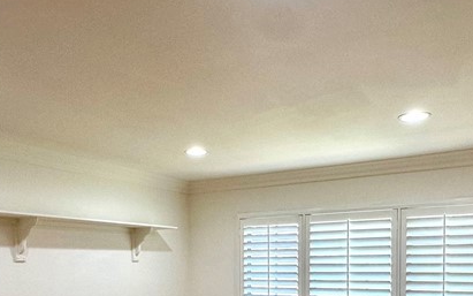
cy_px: 284
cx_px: 241
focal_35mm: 37
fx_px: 477
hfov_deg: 52.7
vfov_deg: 32.2
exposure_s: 1/120
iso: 125
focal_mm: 2.22
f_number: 2.2
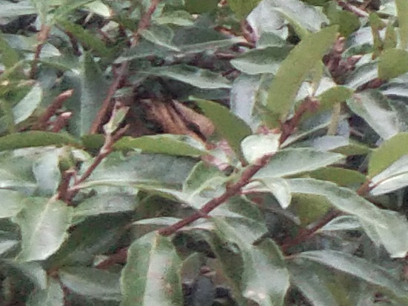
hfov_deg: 7.0
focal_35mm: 234
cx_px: 1469
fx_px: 2757
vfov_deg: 6.1
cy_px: -414
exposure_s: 1/33.3
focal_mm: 3.69
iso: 200
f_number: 2.2
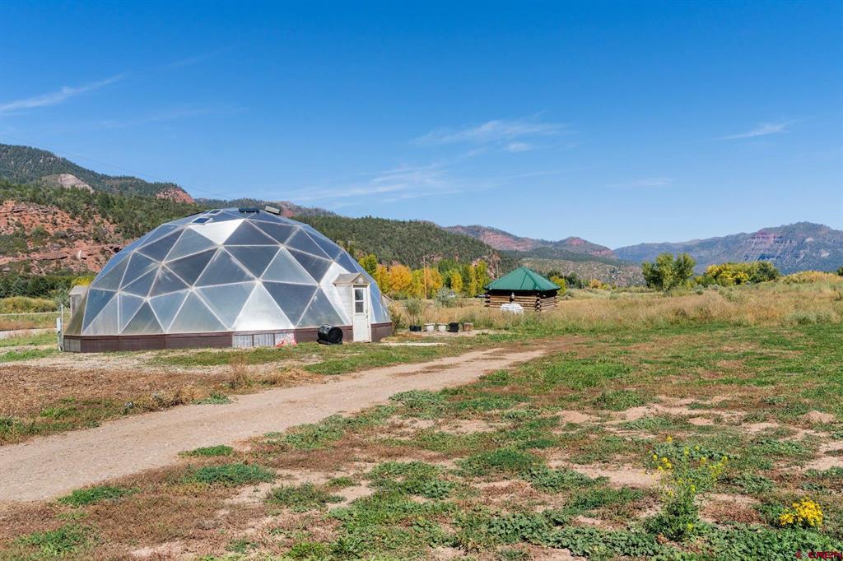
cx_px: 422
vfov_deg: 41.1
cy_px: 280
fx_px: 749
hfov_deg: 58.7
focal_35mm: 32
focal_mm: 32
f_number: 8
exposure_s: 1/1500
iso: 400
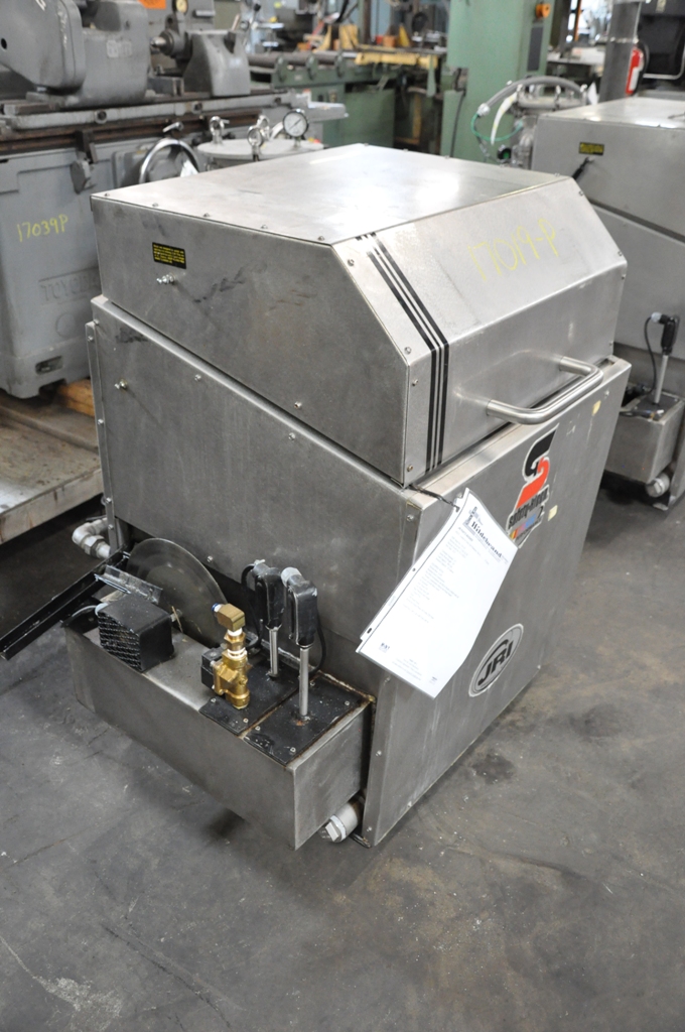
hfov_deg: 41.6
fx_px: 901
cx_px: 342
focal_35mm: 32
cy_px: 516
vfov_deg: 59.6
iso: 3200
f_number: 3.8
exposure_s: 1/25
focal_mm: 21
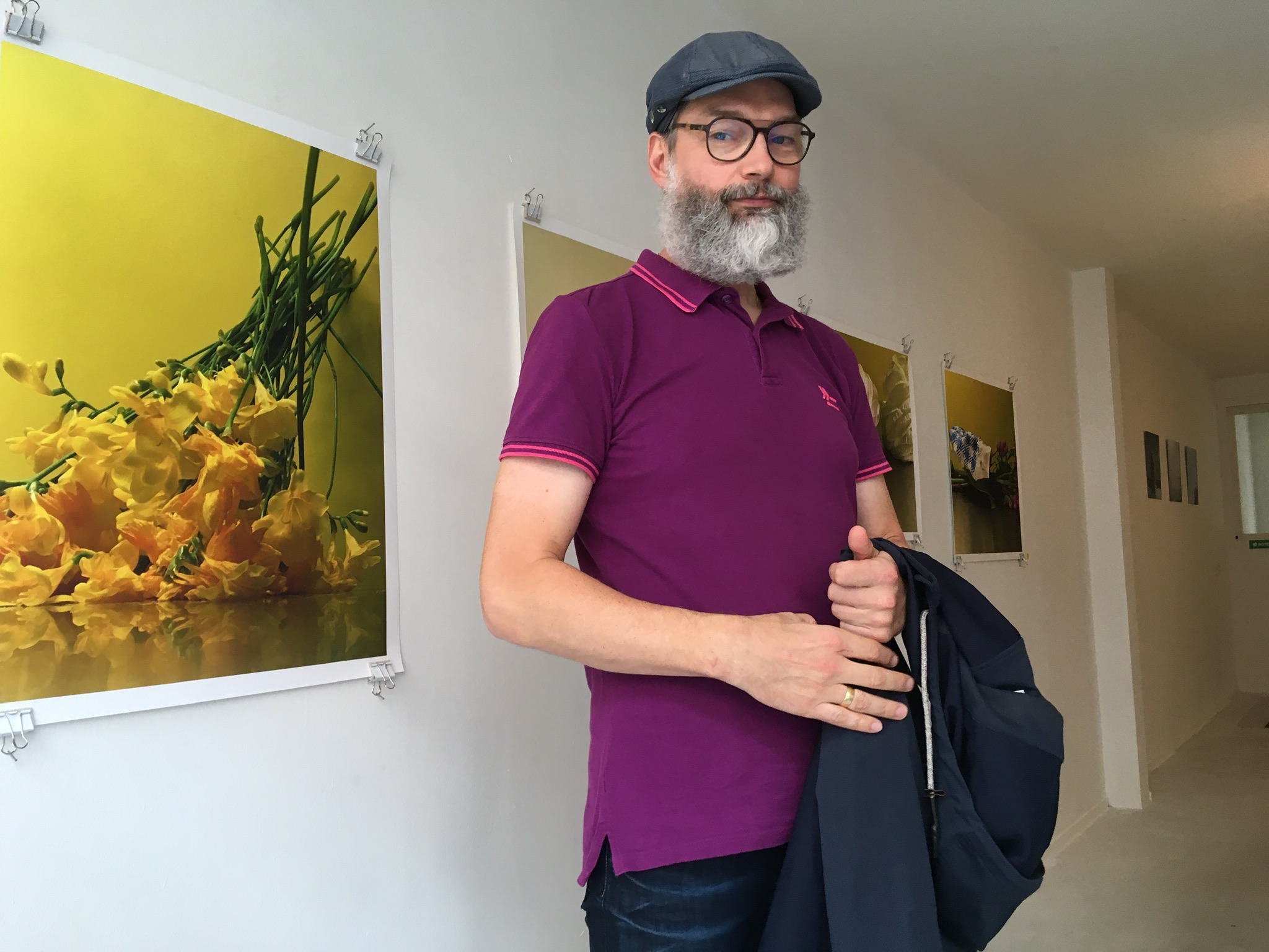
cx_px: 634
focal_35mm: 29
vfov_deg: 48.2
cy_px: 476
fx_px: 1063
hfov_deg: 61.7
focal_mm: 4.15
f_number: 2.2
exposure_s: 1/33
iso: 40
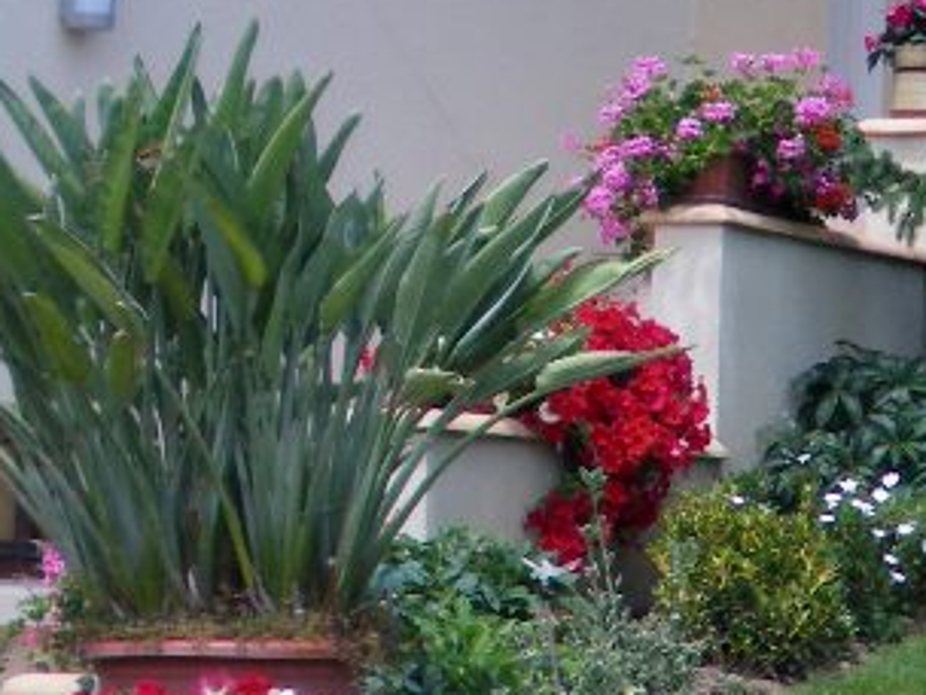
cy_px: 357
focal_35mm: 158
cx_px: 1969
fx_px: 4227
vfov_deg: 9.4
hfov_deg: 11.1
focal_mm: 6.3
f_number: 3.5
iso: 64
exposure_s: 1/200
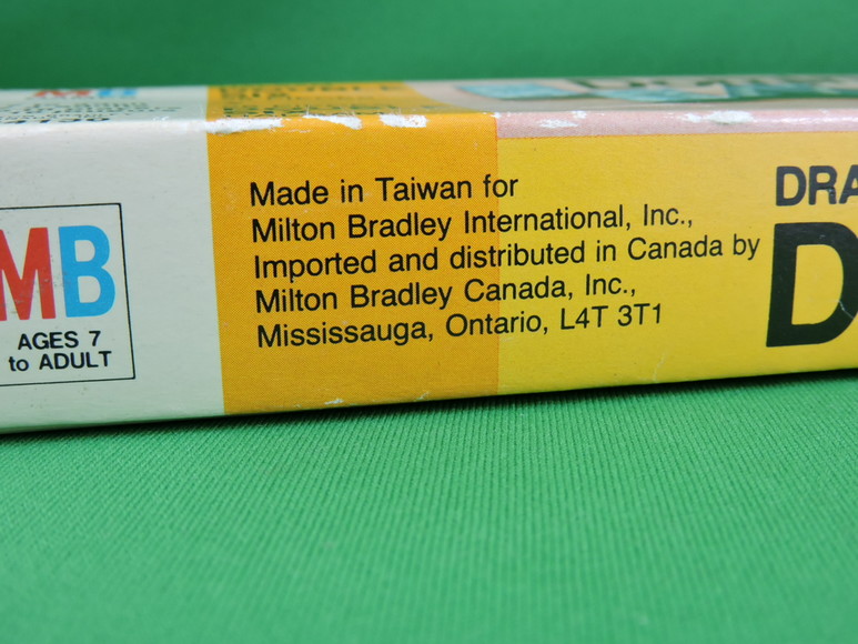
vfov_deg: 36.0
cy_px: 322
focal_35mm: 40
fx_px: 992
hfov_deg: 46.8
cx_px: 429
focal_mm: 7.2
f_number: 3.8
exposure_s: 1/125
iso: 560
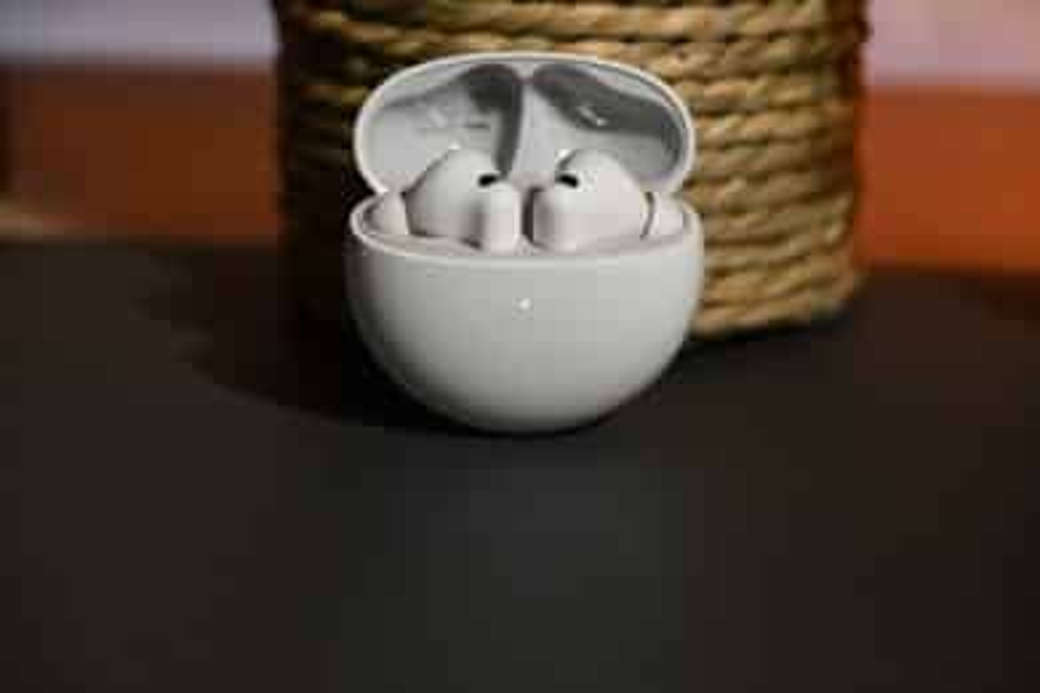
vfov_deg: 11.4
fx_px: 3466
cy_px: 346
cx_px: 520
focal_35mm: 120
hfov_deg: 17.1
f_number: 7.1
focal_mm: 120
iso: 640
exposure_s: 1/125
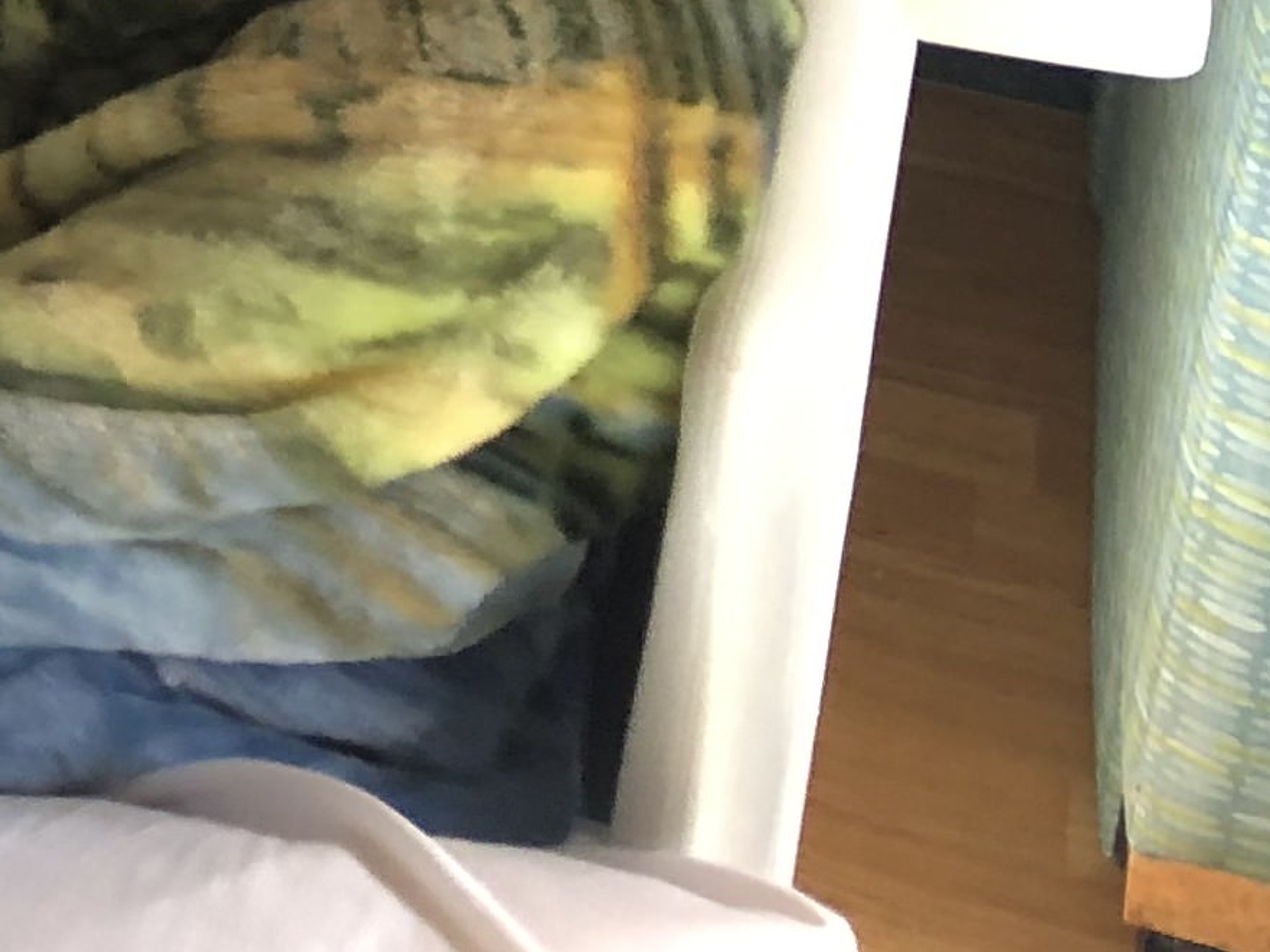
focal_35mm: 128
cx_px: -1325
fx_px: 4697
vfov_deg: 10.5
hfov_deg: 13.2
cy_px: -1081
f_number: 1.8
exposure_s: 1/15
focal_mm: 3.99
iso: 40
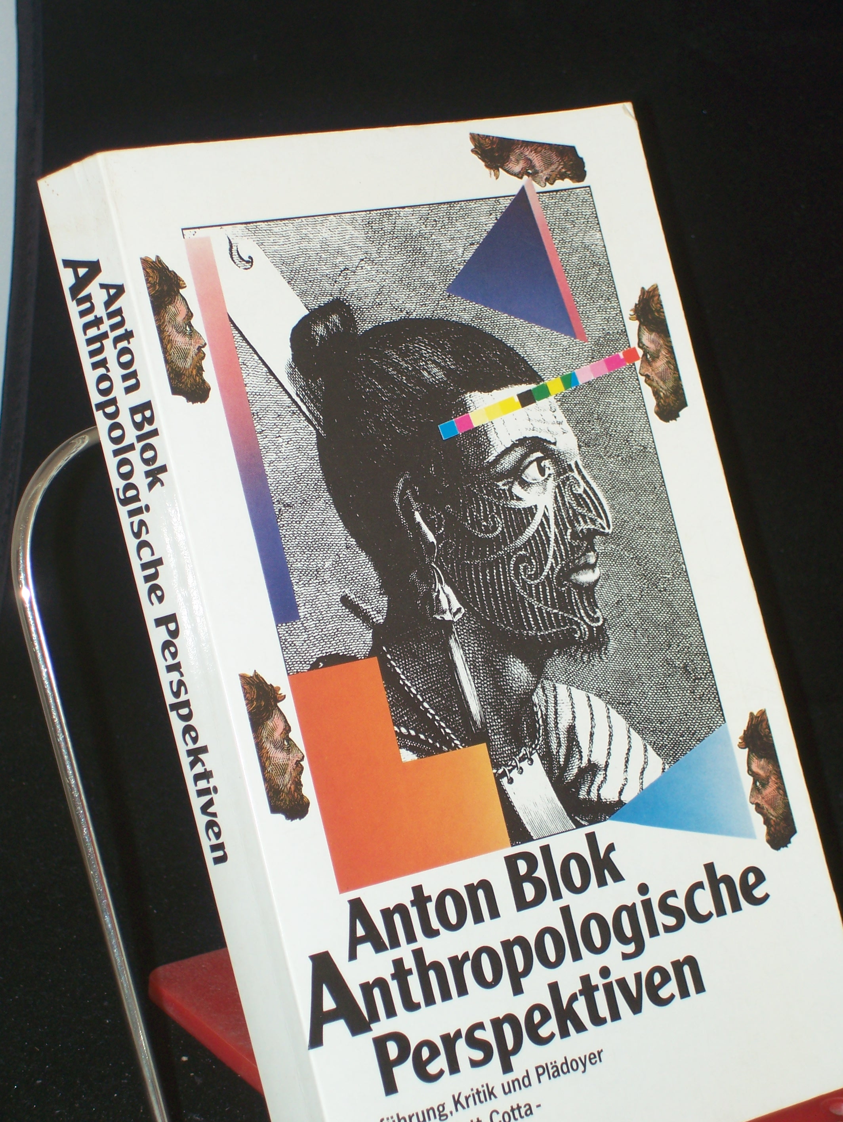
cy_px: 561
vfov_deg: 19.2
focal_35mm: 102
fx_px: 3308
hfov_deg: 14.5
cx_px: 422
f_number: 4.6
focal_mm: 16.8
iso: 80
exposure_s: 1/100
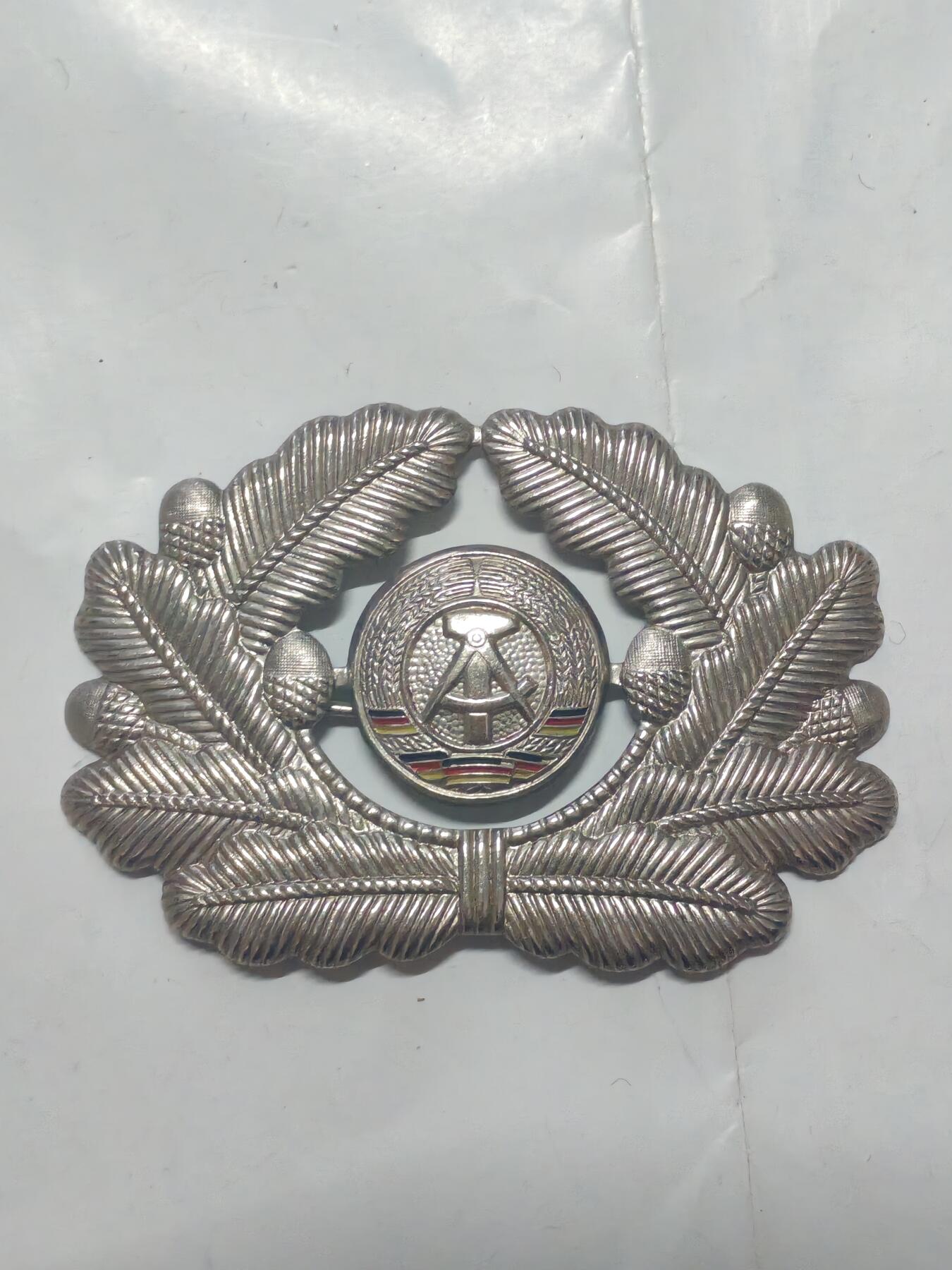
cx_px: 476
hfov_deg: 21.6
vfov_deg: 28.6
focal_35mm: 68
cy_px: 635
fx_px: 2493
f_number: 1.95
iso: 800
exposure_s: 1/33
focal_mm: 5.52
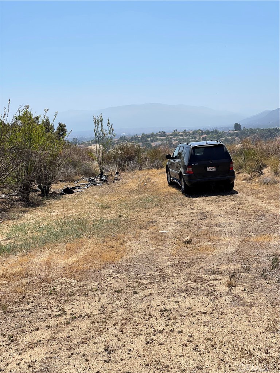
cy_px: 186
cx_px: 140
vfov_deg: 30.3
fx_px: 690
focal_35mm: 64
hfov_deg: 22.9
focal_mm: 7.5
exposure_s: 1/2016
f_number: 2.2
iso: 20
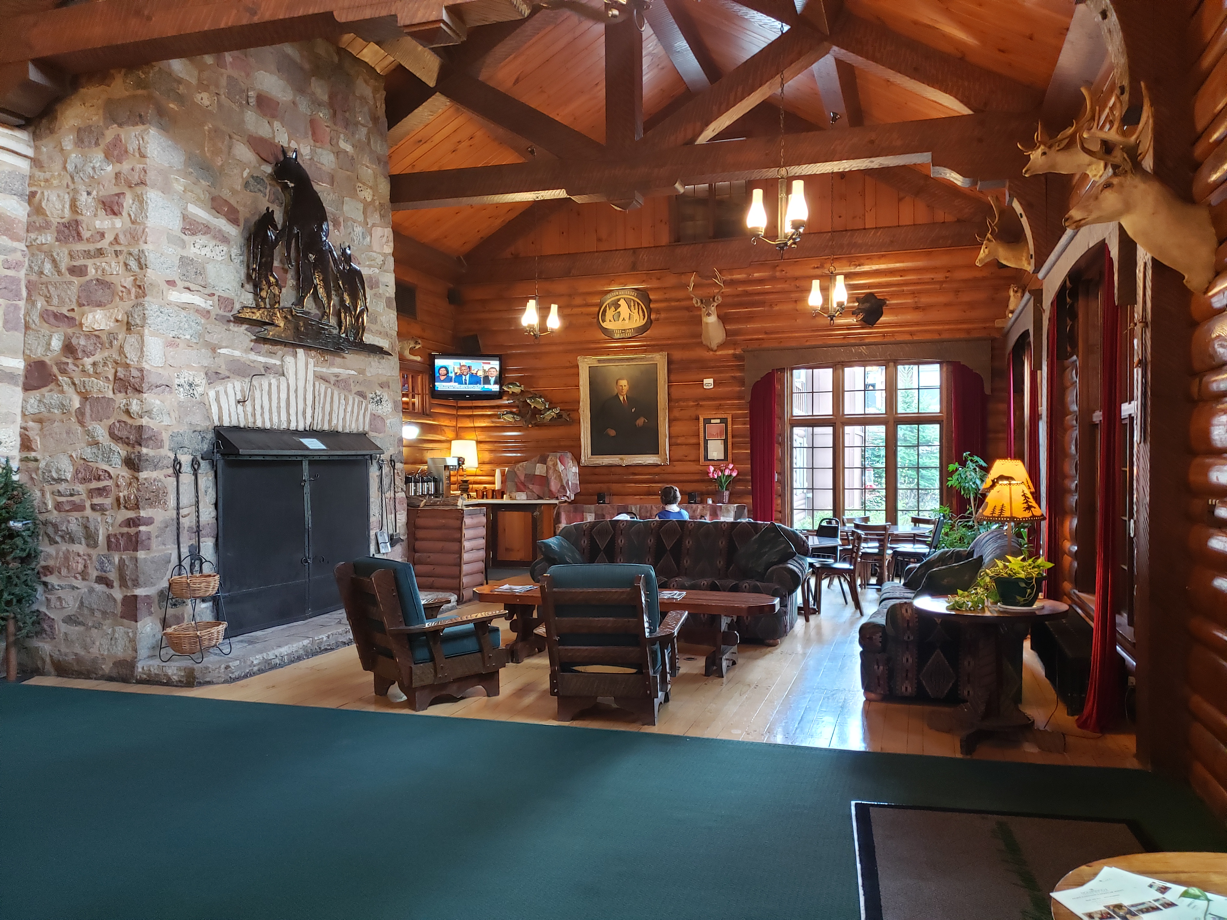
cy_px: 460
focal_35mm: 26
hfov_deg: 67.3
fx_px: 922
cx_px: 614
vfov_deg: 53.1
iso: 320
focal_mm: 4.3
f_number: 1.5
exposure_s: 1/40
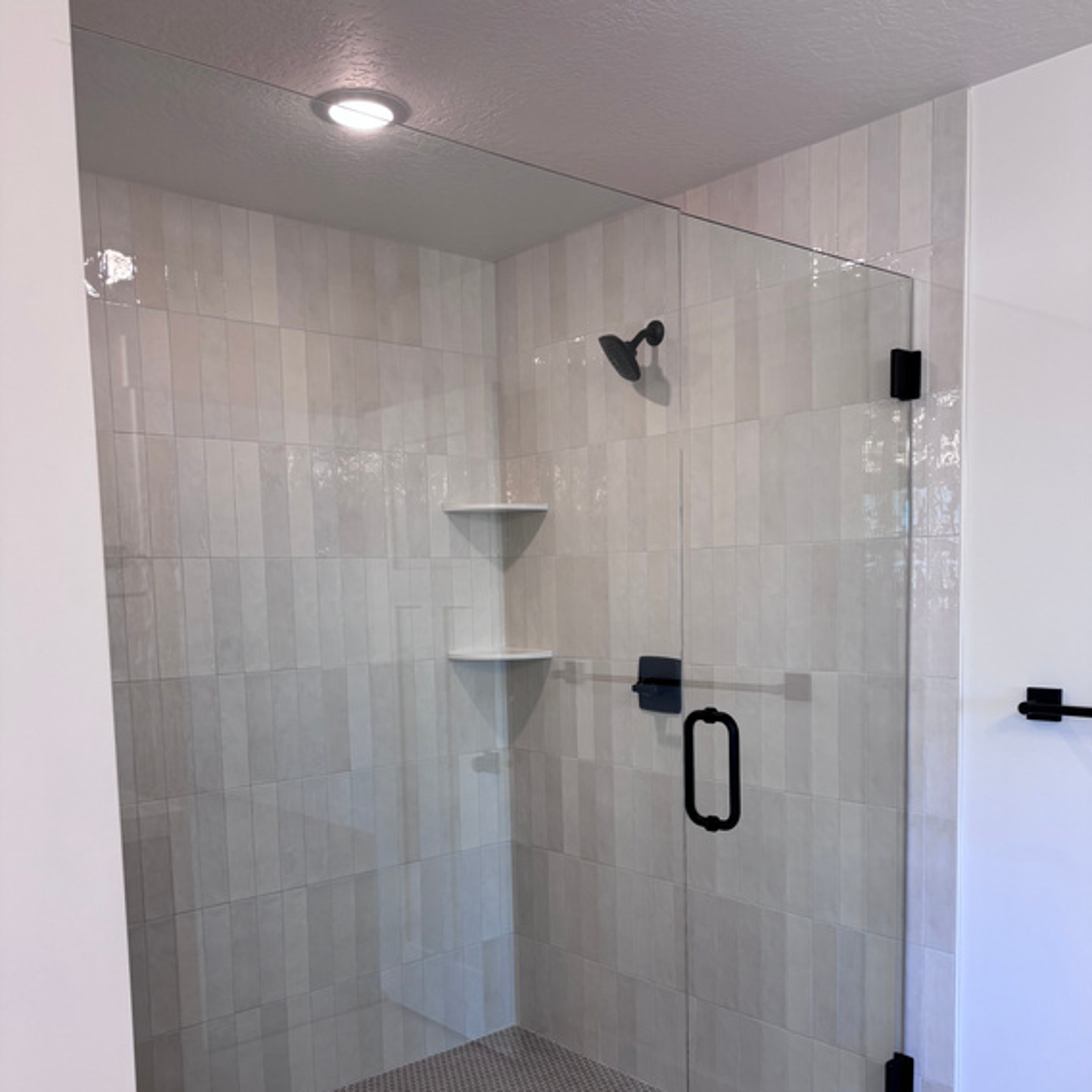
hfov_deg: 52.5
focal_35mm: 31
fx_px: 1106
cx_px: 547
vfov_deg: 51.8
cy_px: 706
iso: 64
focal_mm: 5.96
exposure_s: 1/120
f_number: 1.6
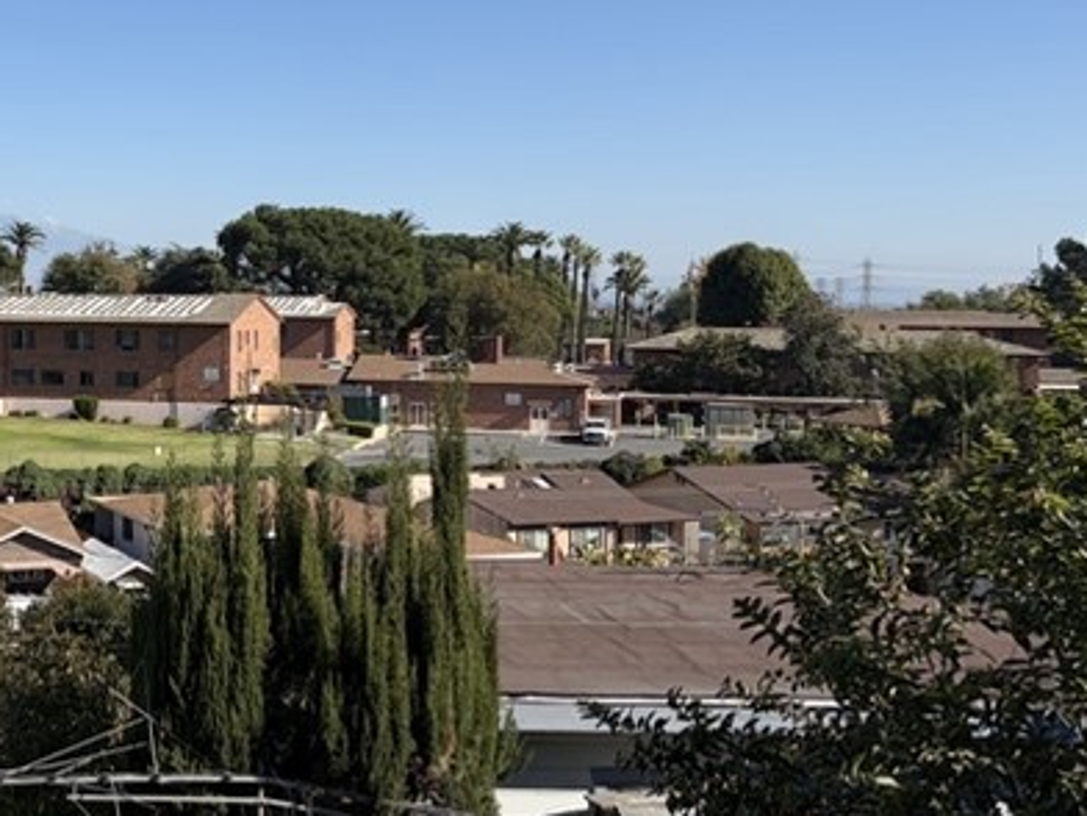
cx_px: 125
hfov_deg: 34.3
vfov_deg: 27.4
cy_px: 297
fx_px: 1664
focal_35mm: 53
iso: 64
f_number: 1.6
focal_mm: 5.96
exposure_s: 1/4950
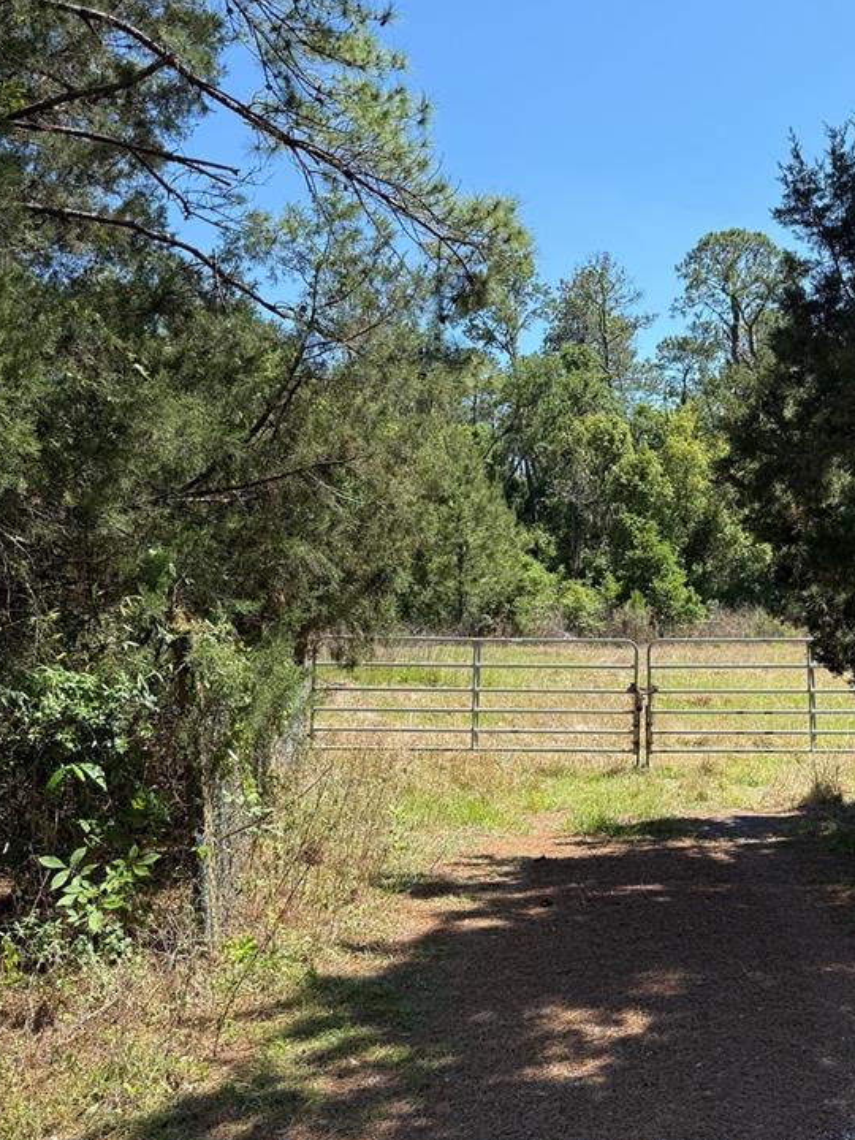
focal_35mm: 40
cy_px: 543
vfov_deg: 46.8
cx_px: 618
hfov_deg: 35.3
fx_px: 1317
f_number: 1.78
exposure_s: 1/2053
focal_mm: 6.76
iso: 80
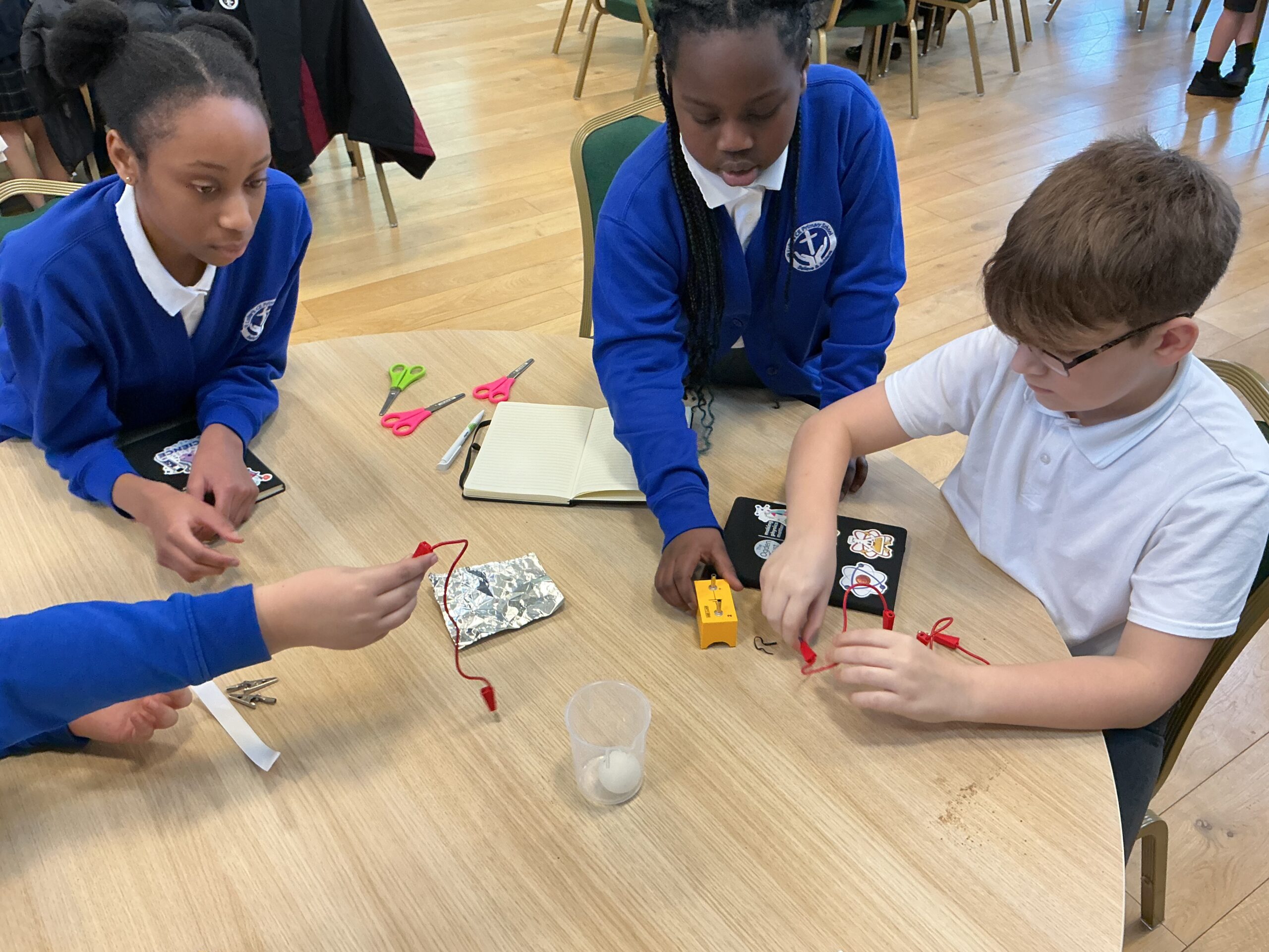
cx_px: 634
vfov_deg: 48.2
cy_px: 476
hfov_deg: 61.7
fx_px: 1063
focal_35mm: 29
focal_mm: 3
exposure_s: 1/60
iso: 125
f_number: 1.8
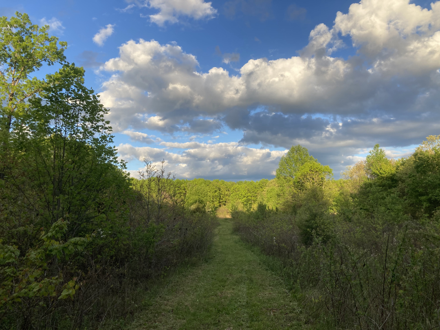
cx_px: 220
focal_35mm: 28
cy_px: 165
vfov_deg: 49.7
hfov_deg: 63.4
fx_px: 356
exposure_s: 1/623
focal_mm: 4
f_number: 1.8
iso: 20
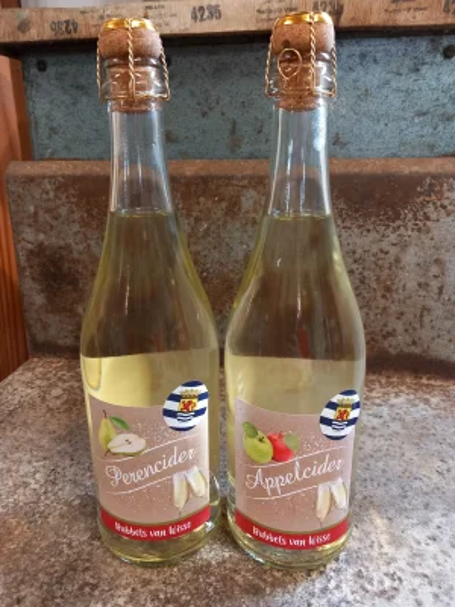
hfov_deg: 51.4
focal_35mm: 27
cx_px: 228
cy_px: 304
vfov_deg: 65.3
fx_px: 473
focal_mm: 4
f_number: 1.8
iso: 200
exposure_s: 1/33.3
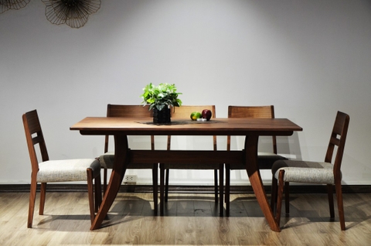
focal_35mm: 68
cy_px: 123
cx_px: 186
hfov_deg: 29.9
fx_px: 694
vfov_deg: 20.1
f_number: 4.8
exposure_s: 1/60
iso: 560
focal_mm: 45
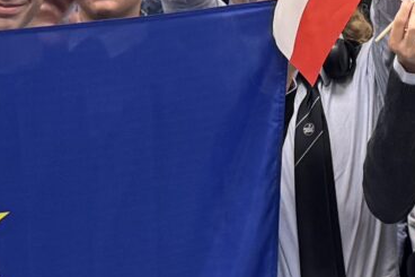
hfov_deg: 12.5
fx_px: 1878
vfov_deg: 8.4
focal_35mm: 163
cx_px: 339
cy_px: 62
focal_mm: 6.76
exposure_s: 1/50
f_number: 1.78
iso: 100
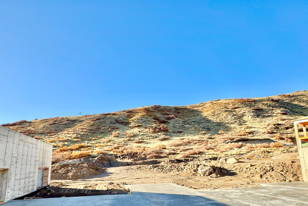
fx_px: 154
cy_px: 142
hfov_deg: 89.8
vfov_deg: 65.1
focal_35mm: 18
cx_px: 141
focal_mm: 2.22
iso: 40
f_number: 2.2
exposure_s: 1/700
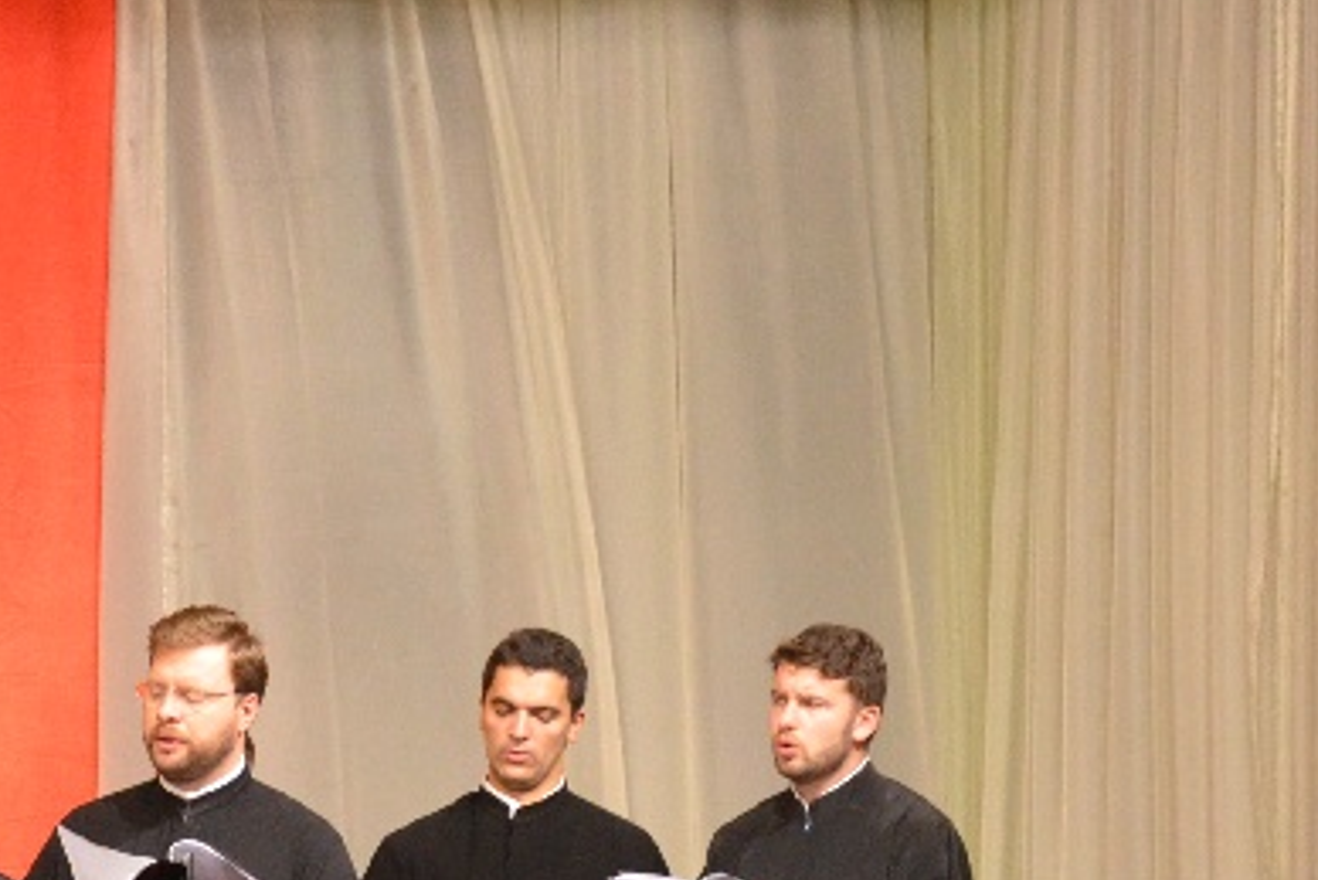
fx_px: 12728
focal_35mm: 348
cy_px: 1301
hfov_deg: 5.9
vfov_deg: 3.9
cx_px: -571
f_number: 5.6
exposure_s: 1/50
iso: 2500
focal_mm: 75
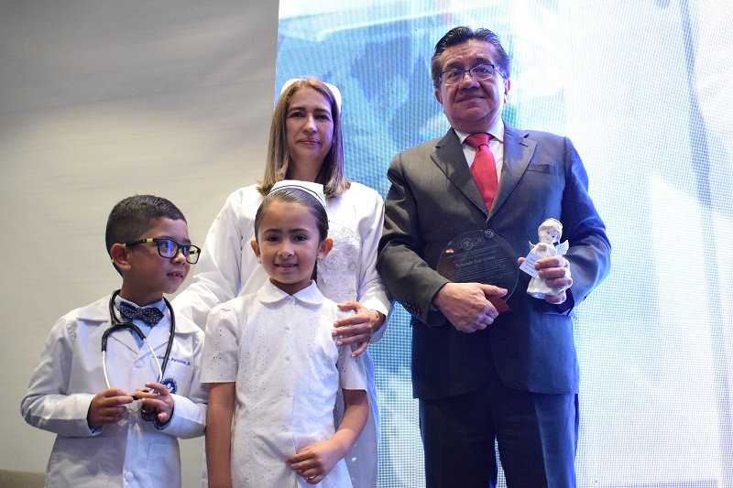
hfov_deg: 51.3
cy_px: 244
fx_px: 763
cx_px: 366
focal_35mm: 38
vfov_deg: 35.5
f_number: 4
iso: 6400
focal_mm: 25
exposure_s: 1/125
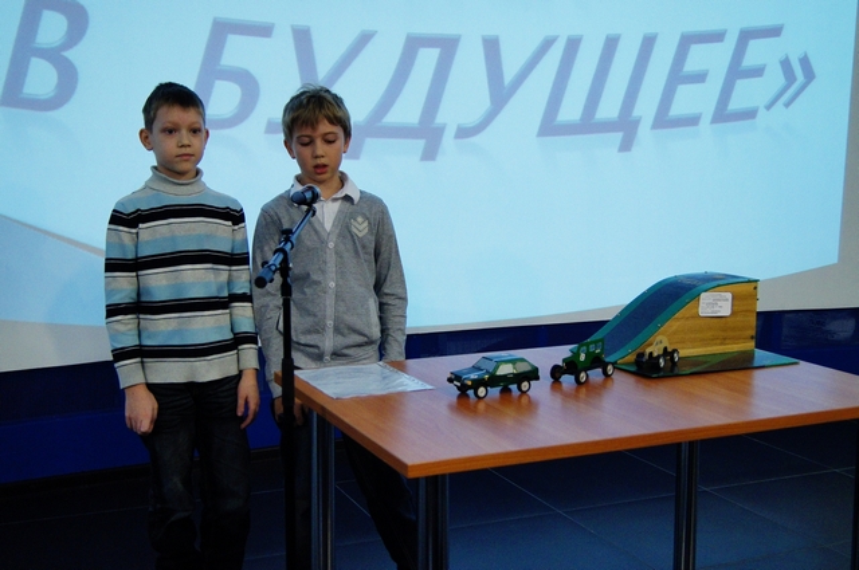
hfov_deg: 43.7
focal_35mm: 45
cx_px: 430
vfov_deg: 29.8
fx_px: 1072
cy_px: 285
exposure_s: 1/60
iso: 1600
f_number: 4.5
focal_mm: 30
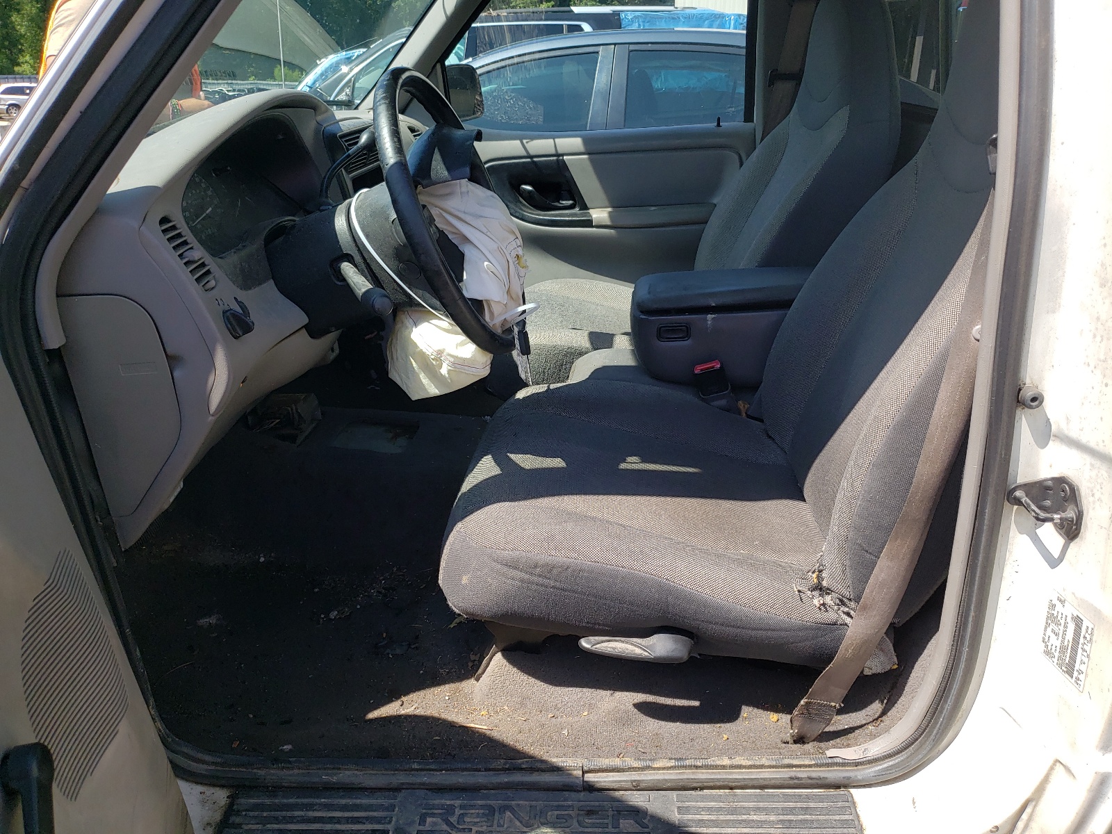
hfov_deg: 67.3
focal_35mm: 26
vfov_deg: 53.1
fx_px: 835
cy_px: 417
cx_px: 556
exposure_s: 1/1429
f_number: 1.5
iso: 50
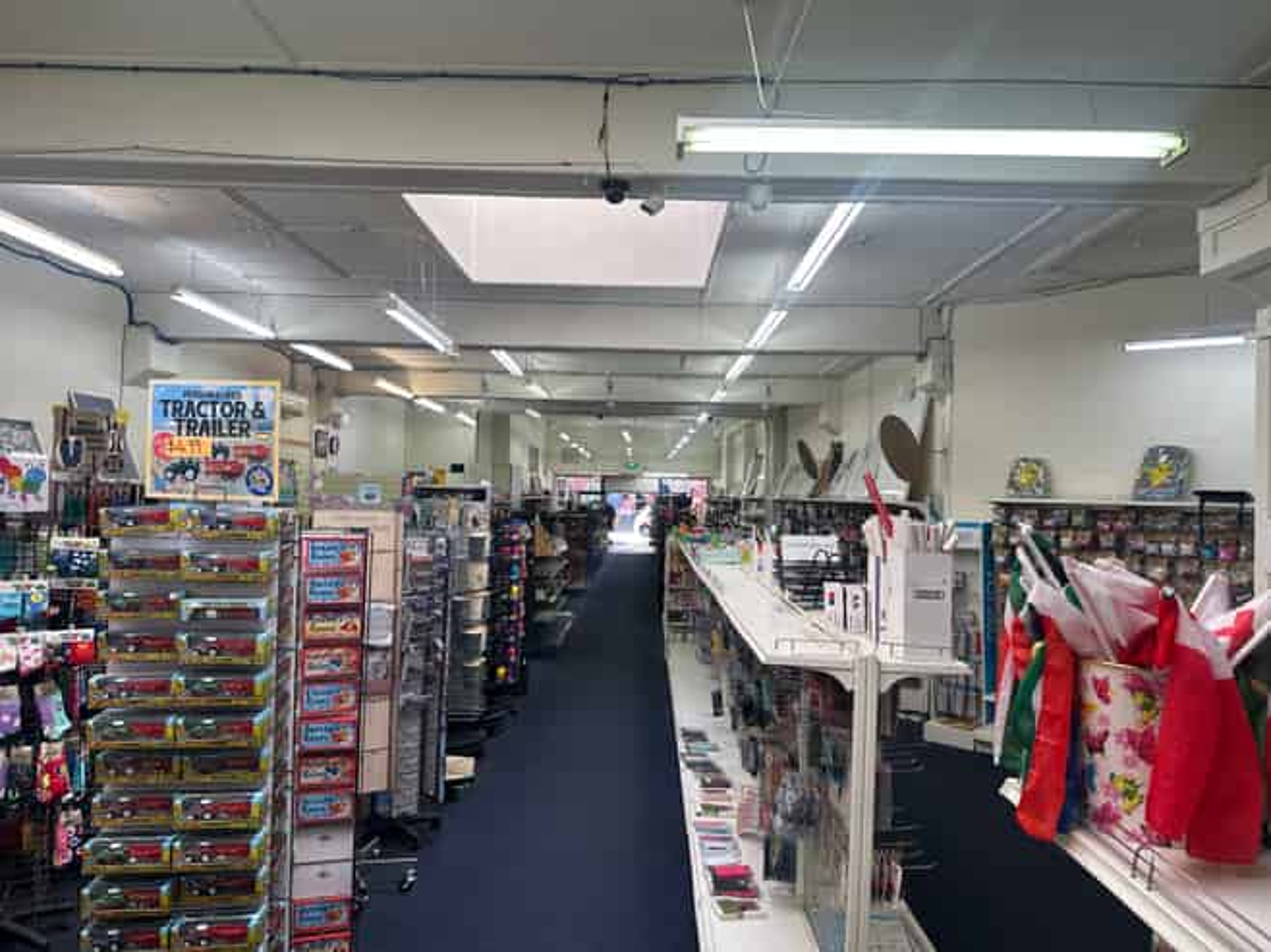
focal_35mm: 24
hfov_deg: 71.6
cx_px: 636
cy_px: 476
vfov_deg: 56.8
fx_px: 881
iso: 64
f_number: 1.78
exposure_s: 1/178
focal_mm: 6.86
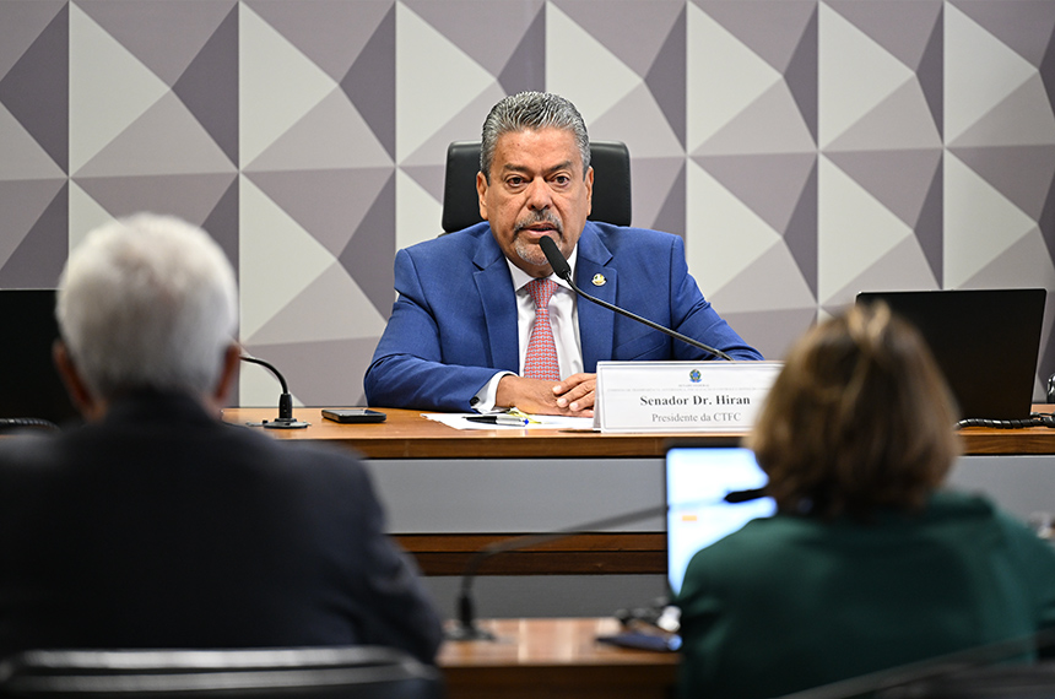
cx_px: 528
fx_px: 5850
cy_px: 350
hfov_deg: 10.3
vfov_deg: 6.8
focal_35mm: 200
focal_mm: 200
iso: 1250
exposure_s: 1/125
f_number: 2.8
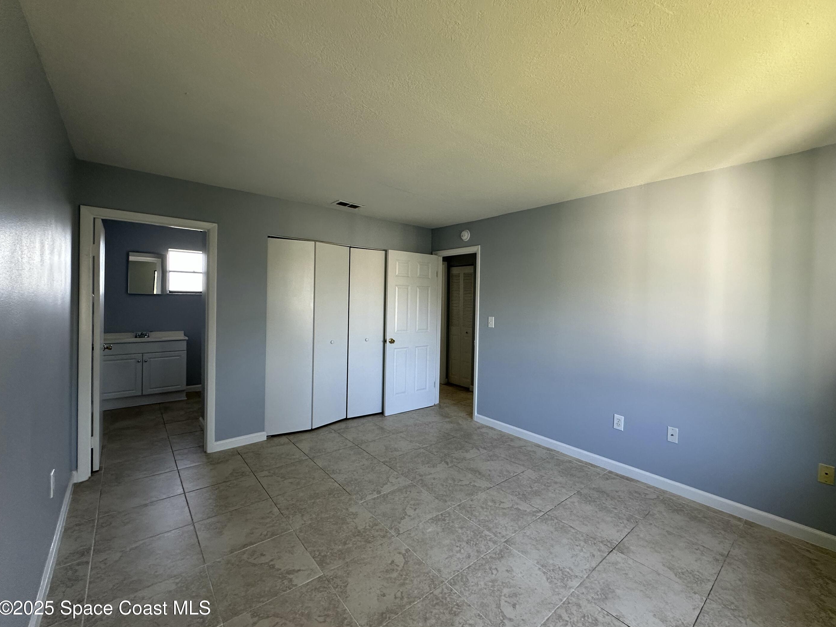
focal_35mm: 15
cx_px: 445
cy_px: 303
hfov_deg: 98.0
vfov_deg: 81.7
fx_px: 362
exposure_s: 1/120
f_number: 2.2
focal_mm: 2.22
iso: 200
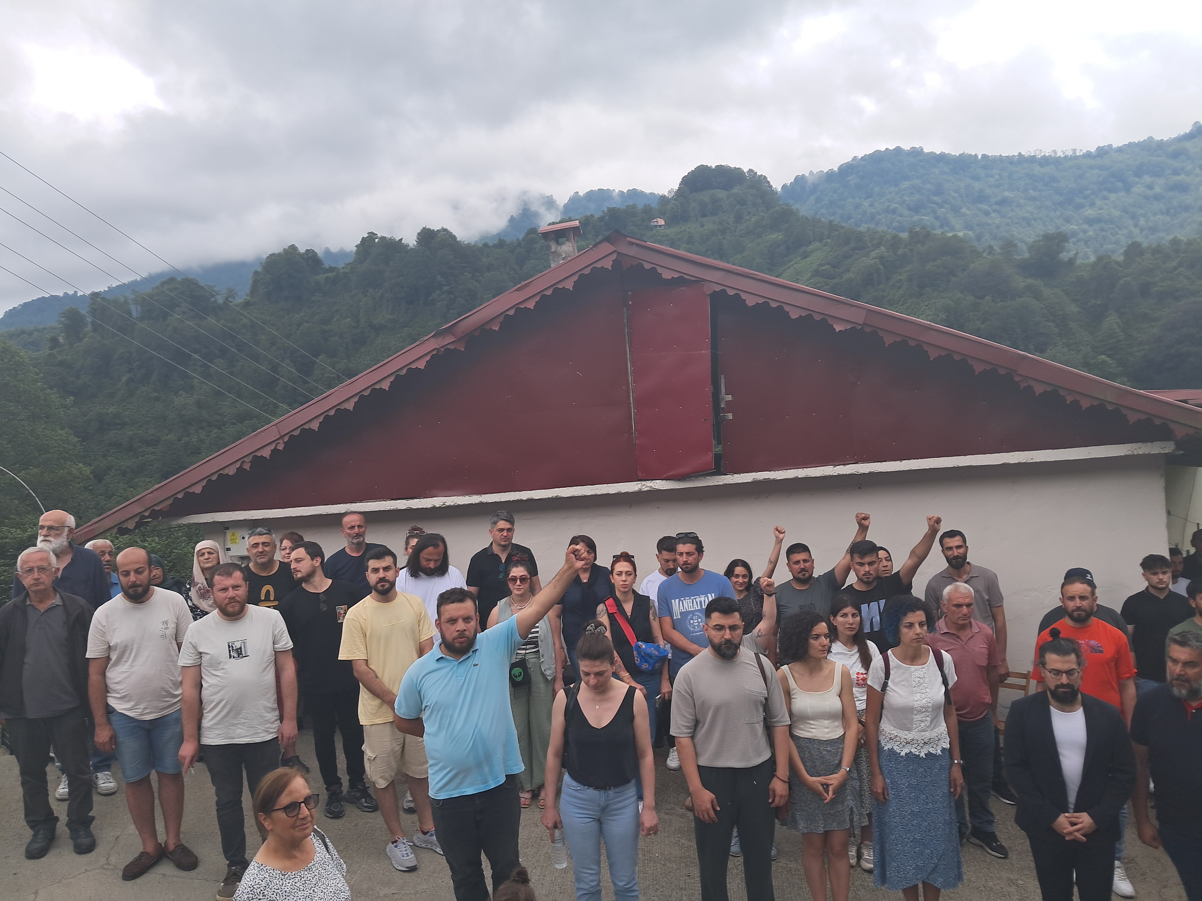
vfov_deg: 51.4
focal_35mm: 27
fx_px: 938
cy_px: 450
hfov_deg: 65.3
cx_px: 601
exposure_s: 1/173
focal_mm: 4
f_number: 1.8
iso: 50
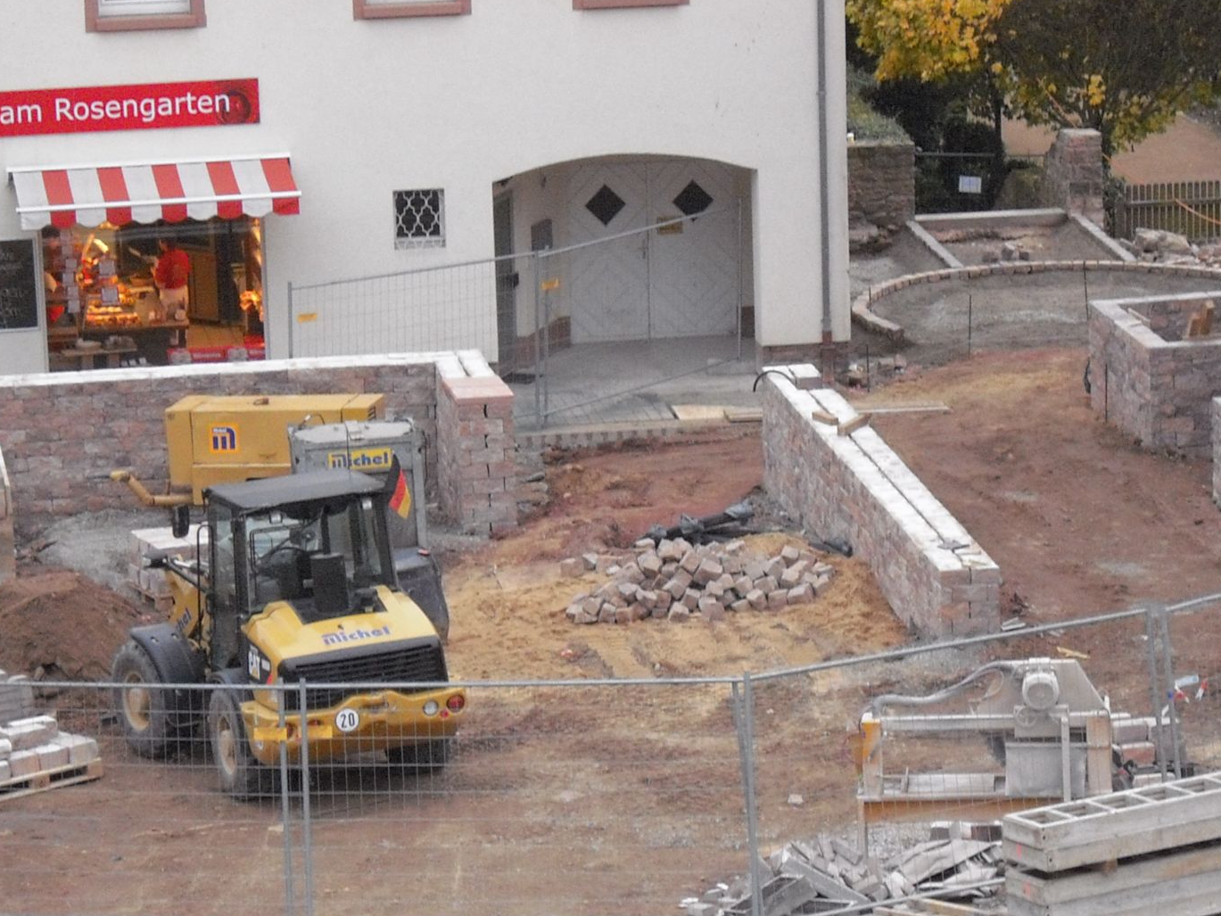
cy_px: 646
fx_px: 5962
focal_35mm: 169
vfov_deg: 8.8
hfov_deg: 11.7
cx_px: 631
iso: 400
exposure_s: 1/100
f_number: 5.2
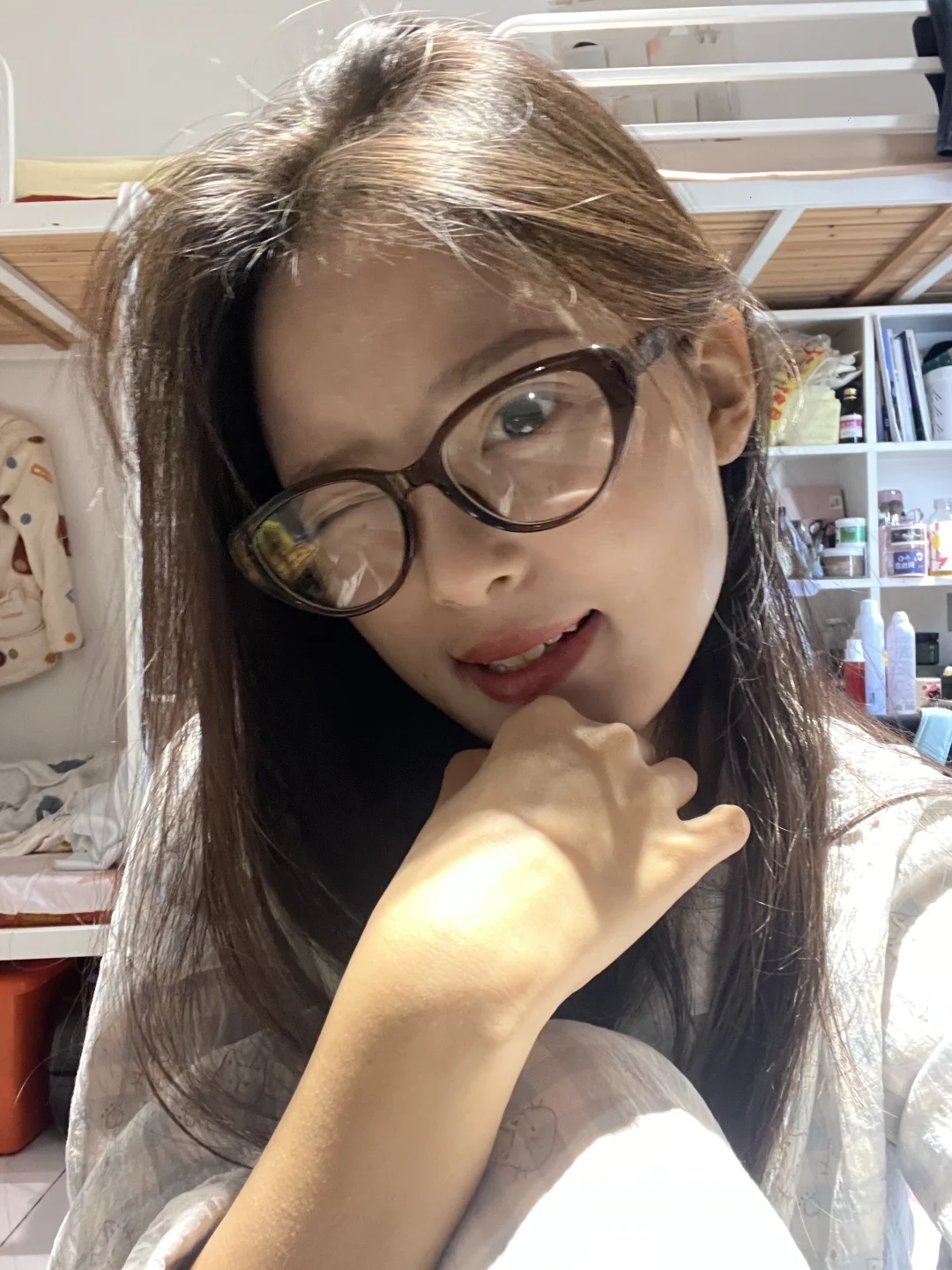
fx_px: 1100
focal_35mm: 30
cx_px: 476
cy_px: 635
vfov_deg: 60.0
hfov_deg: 46.8
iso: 640
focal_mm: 2.71
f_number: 2.2
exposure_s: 1/25
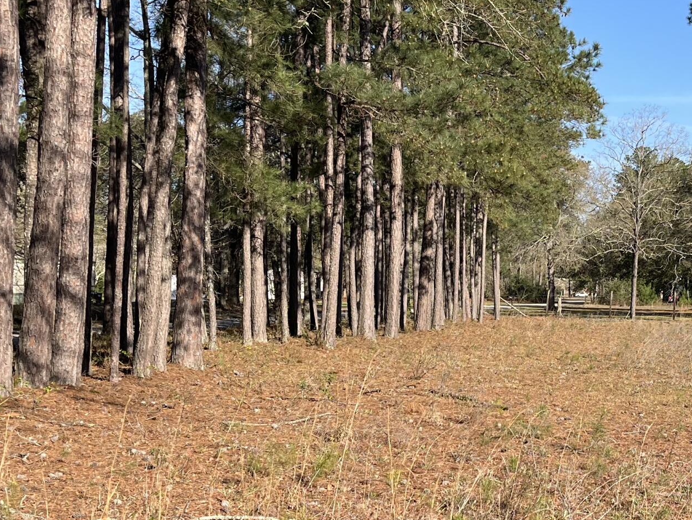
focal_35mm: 62
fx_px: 1240
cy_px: 334
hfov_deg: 30.5
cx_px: 546
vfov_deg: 23.6
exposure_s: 1/1862
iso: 50
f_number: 1.6
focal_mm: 5.1
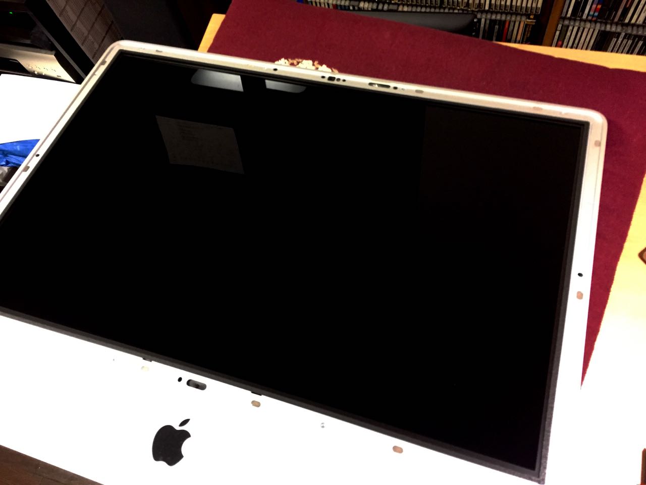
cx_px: 323
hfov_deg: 61.7
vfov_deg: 48.2
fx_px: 541
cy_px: 242
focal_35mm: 29
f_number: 2.2
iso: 320
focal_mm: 4.15
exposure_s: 1/17
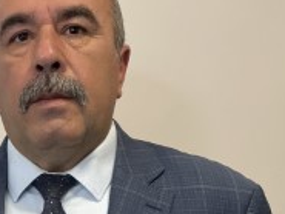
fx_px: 741
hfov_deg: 20.7
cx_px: -26
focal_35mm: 90
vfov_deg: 15.6
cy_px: 277
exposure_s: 1/100
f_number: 1.6
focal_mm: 4.2
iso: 100
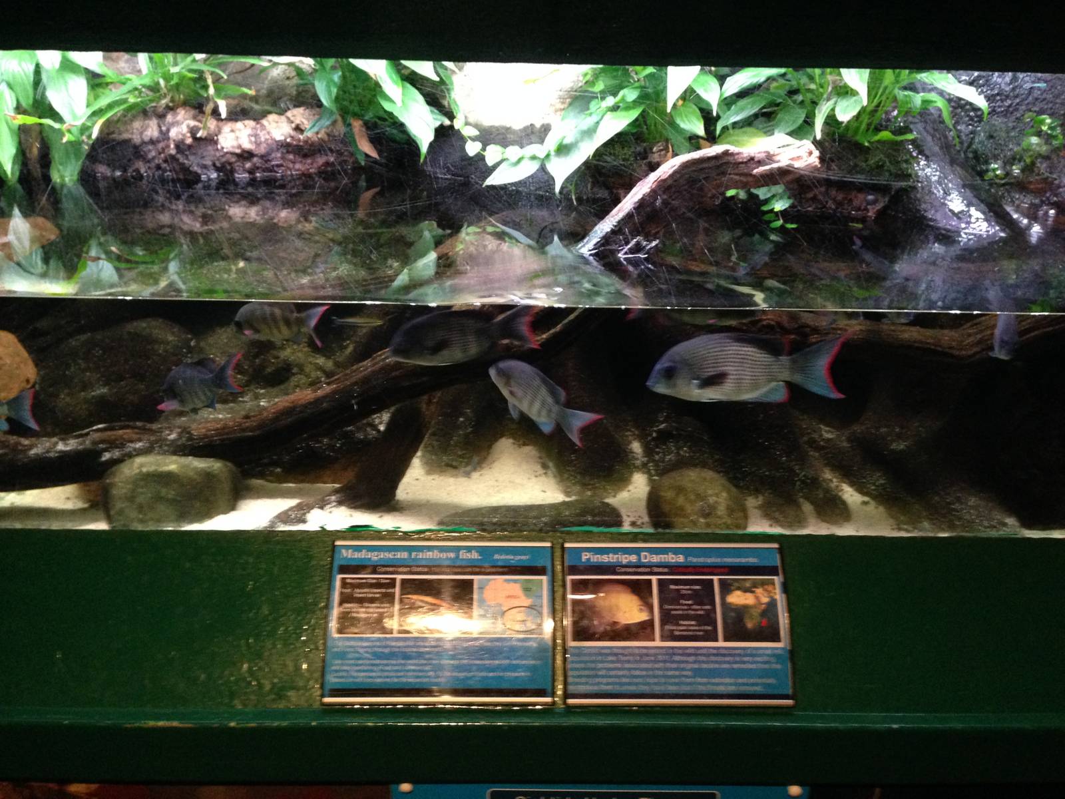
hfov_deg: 55.4
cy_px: 400
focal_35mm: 33
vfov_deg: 42.9
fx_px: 1015
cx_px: 532
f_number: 2.4
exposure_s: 1/20
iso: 400
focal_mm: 4.12
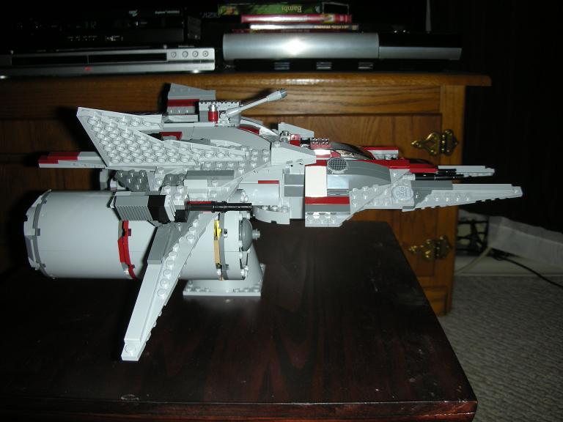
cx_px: 282
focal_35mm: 35
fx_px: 569
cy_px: 211
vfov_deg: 40.7
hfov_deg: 52.6
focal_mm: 5.8
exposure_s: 1/60
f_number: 2.8
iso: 50
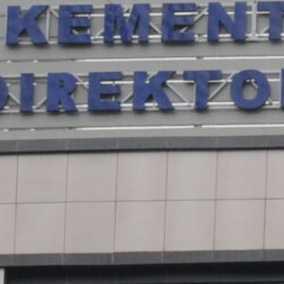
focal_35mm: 902
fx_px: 8372
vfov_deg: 1.9
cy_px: 487
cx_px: 927
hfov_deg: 1.9
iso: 400
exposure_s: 1/400
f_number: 11
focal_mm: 70
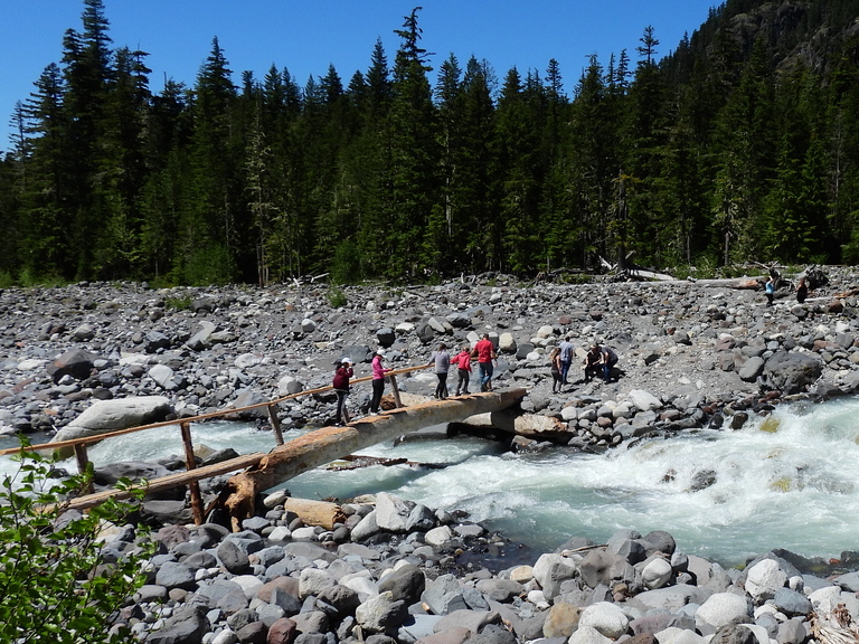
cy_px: 372
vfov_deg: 35.9
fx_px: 993
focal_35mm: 40
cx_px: 687
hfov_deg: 44.5
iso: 100
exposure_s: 1/2000
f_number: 3.5
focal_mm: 4.3
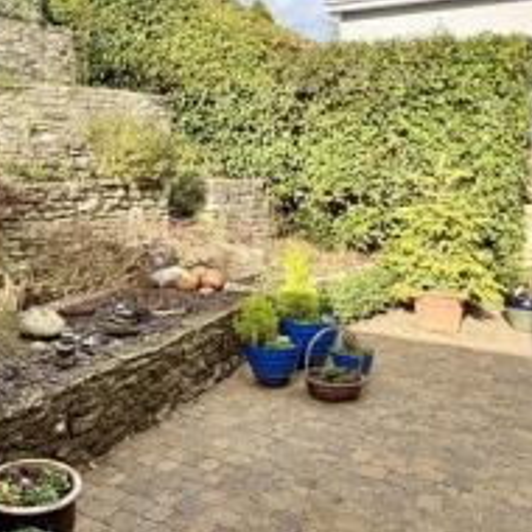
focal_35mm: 38
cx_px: 102
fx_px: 661
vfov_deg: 43.0
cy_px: 161
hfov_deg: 41.8
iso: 40
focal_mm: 2.22
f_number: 2.2
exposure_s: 1/694
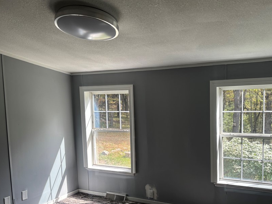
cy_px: 120
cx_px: 163
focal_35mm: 33
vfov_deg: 42.8
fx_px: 259
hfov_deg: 55.0
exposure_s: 1/121
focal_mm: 5.96
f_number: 1.6
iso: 50
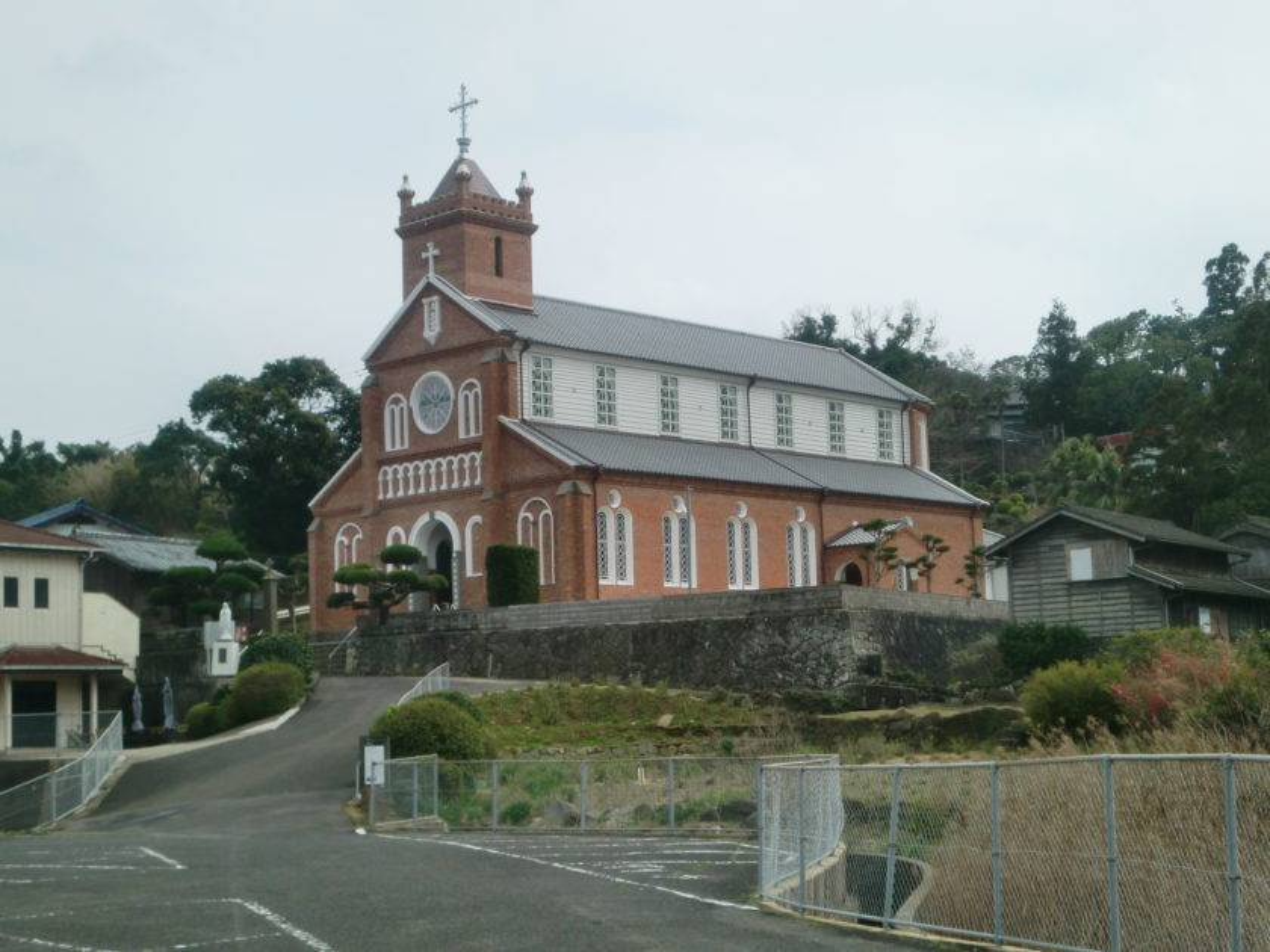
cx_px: 635
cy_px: 476
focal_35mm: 56
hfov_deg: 34.3
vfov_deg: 26.1
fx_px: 2055
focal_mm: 9.3
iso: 64
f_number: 3.7
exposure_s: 1/640
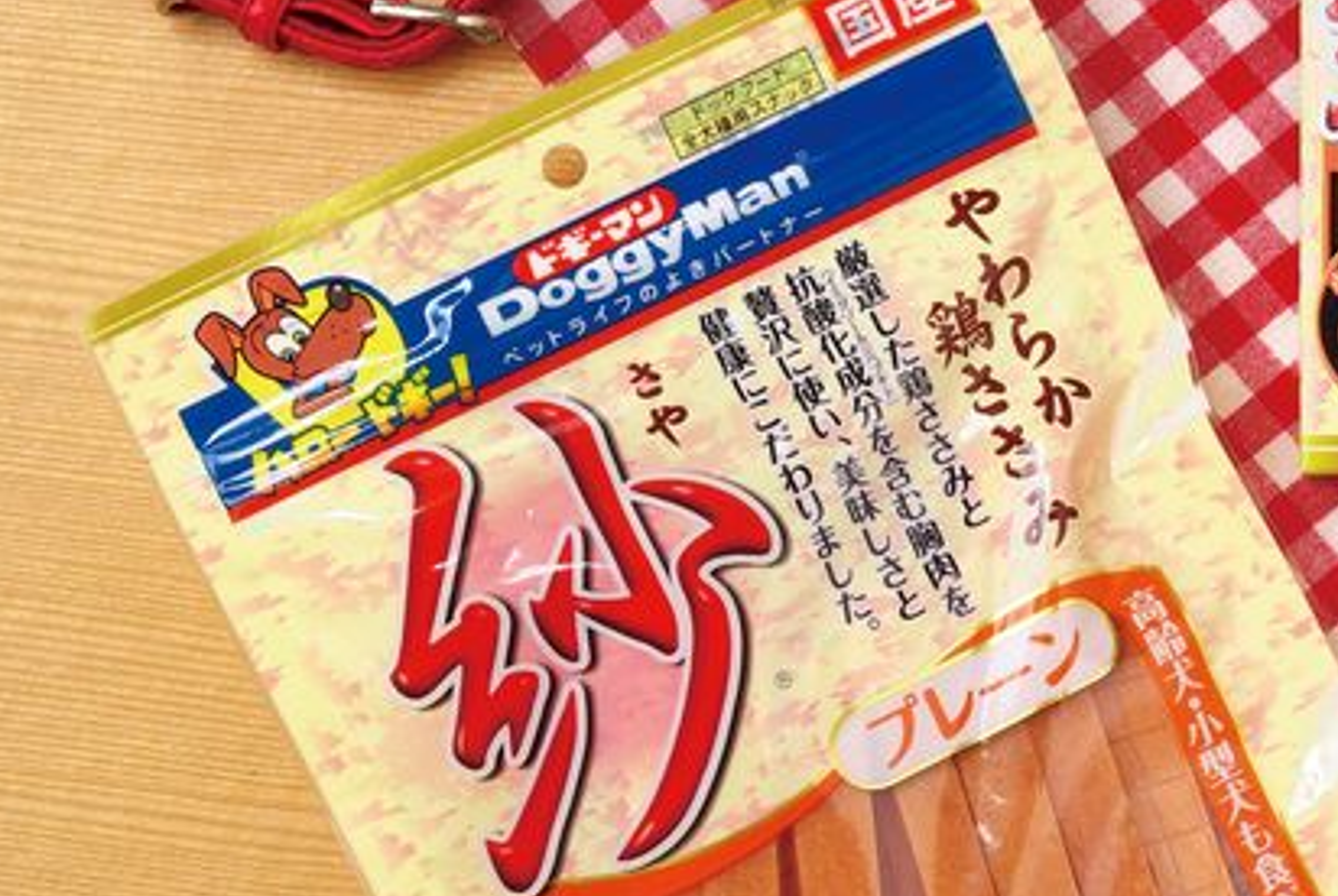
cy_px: 609
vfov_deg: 6.5
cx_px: 1280
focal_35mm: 211
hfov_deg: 9.7
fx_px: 7853
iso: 200
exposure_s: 3
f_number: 22
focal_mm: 58
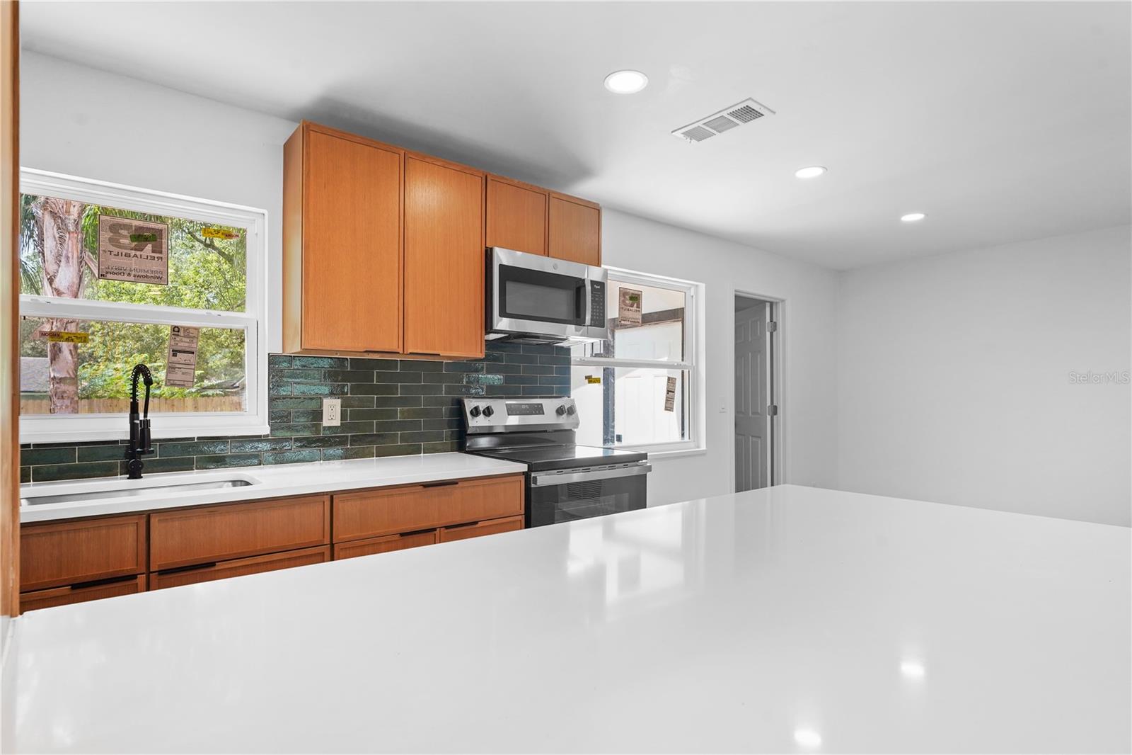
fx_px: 572
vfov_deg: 66.8
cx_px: 566
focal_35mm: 18
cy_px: 378
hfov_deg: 89.4
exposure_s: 1/15
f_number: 8
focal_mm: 18.2
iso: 250
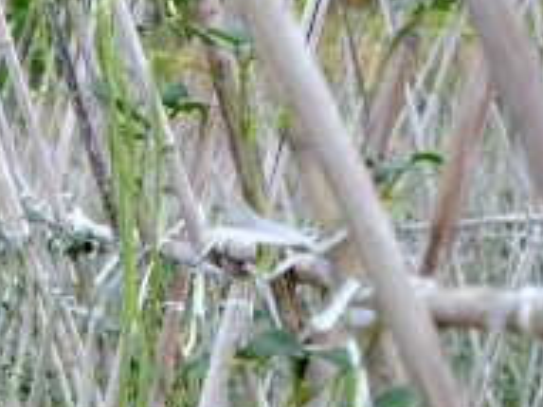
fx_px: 2555
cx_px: -256
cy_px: 424
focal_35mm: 163
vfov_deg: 9.0
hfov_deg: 11.6
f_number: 4
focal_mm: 35.9
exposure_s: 1/250
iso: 160
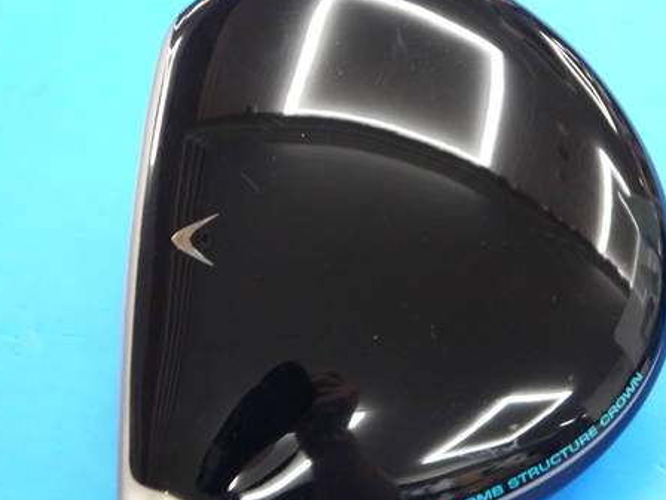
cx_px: 407
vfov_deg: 12.3
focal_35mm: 120
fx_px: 2309
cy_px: 251
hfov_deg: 16.4
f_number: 5.6
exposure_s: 1/50
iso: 800
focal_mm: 42
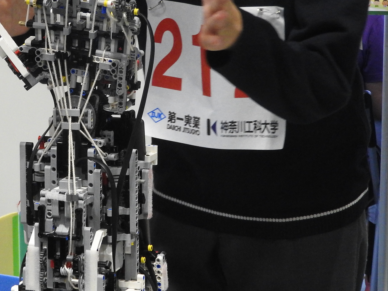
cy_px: 142
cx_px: 79
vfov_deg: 11.7
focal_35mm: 127
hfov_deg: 15.4
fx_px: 1423
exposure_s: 1/25
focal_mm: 12.5
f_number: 4.5
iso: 800
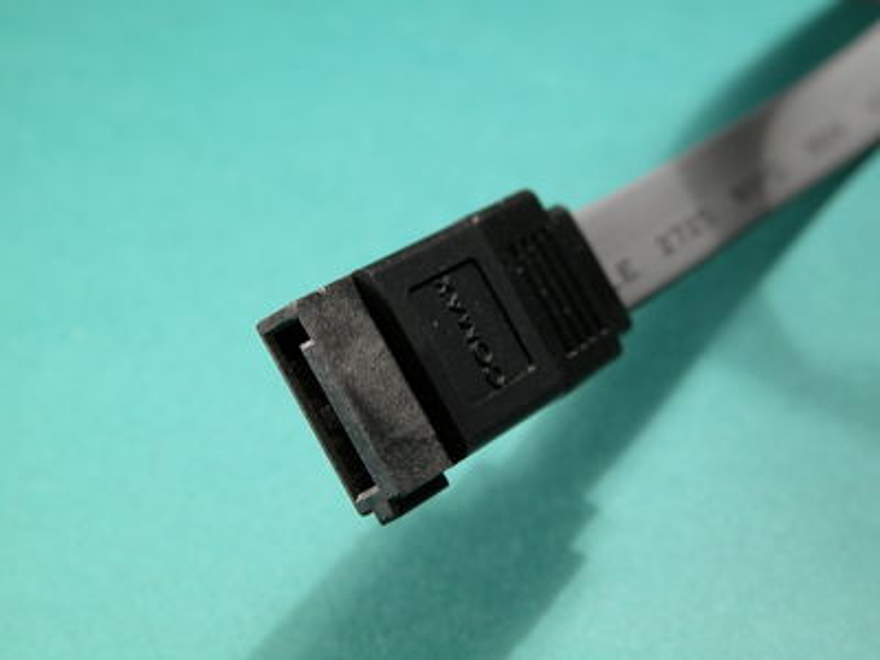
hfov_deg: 18.4
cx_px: 440
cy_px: 330
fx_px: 2720
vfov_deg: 13.8
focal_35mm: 107
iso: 100
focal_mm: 27.3
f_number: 6.6
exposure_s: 1/18.2
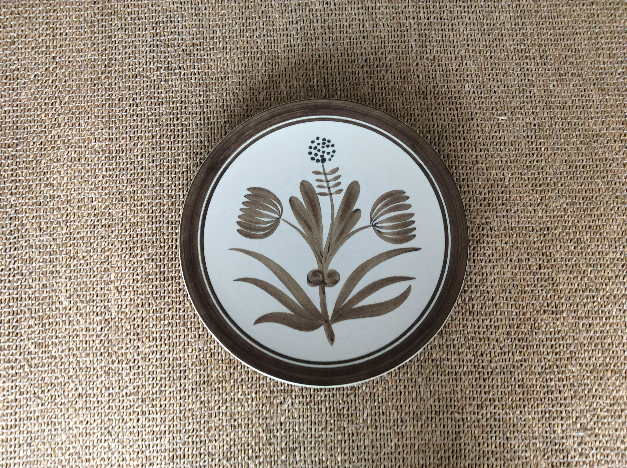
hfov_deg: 56.9
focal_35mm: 32
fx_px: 579
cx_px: 314
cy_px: 234
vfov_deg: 44.1
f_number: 2.4
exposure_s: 1/25
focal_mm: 3.3
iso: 64
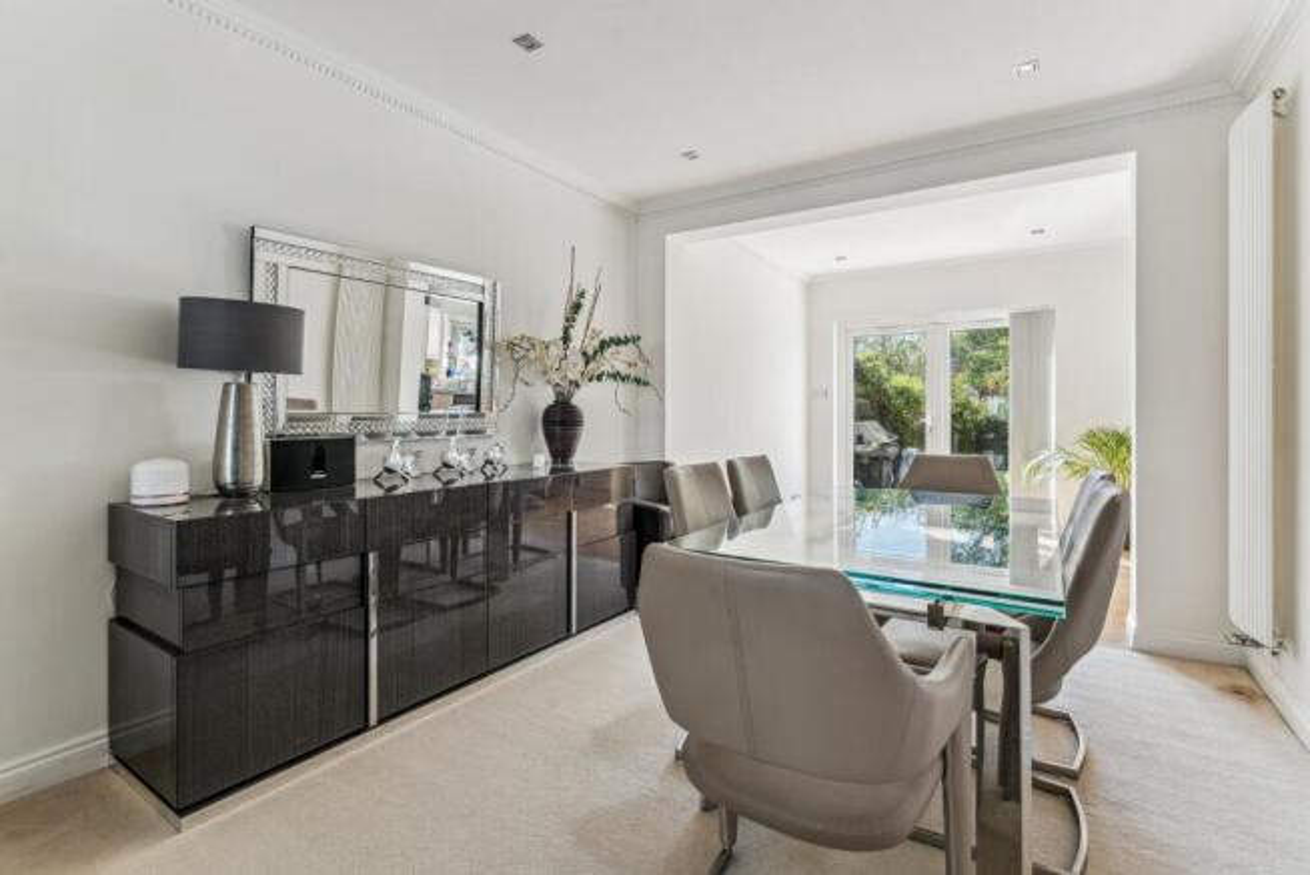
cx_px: 655
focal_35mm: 16
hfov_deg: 96.7
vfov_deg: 73.8
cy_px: 438
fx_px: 583
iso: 400
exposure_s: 1/60
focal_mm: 16
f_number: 7.1
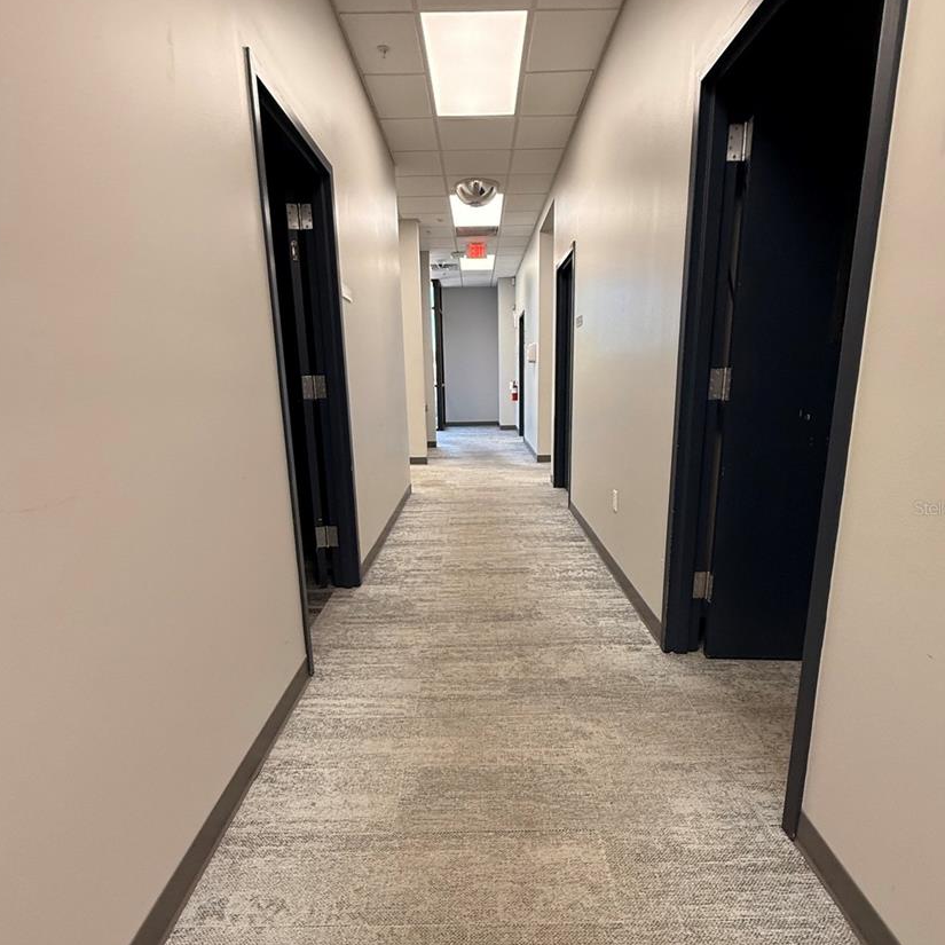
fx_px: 556
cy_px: 507
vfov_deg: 80.6
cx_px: 480
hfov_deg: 80.7
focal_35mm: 18
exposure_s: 1/120
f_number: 2.2
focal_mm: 2.22
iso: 250
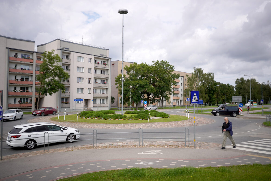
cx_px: 136
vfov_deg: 43.6
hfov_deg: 61.9
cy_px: 90
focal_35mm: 30
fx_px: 226
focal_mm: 20
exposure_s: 1/2000
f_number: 2.8
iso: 100
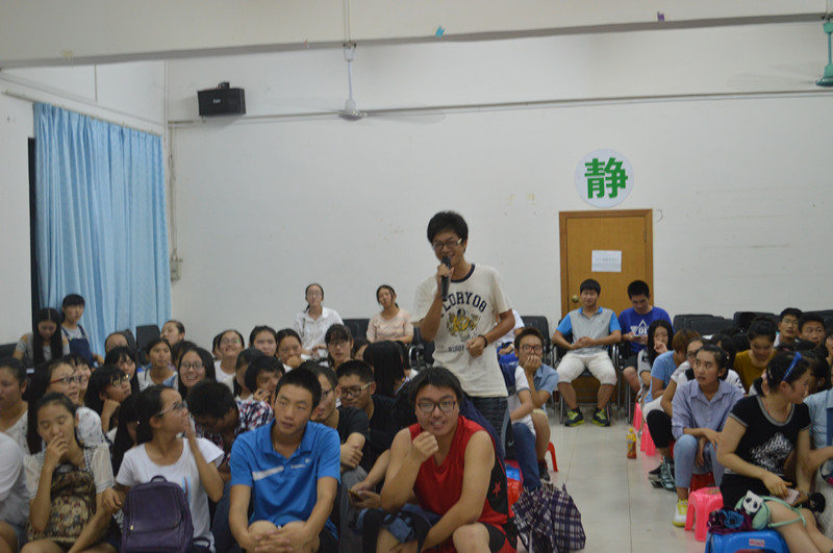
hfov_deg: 41.2
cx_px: 416
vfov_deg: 28.0
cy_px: 276
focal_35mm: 48
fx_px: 1109
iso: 500
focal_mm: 32
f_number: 4.8
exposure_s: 1/15
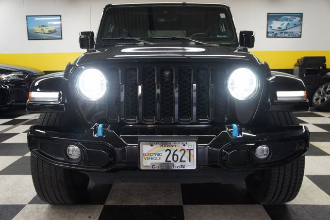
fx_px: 289
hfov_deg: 59.5
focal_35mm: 32
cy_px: 110
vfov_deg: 41.7
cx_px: 165
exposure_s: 1/40
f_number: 4
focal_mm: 21
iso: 400
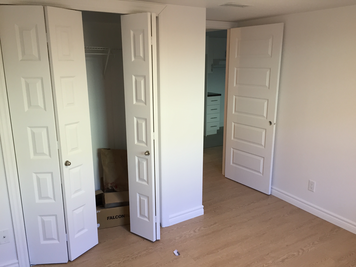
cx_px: 178
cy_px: 134
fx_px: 298
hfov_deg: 61.7
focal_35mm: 29
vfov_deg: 48.2
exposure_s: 1/30
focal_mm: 4.15
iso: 40
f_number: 2.2
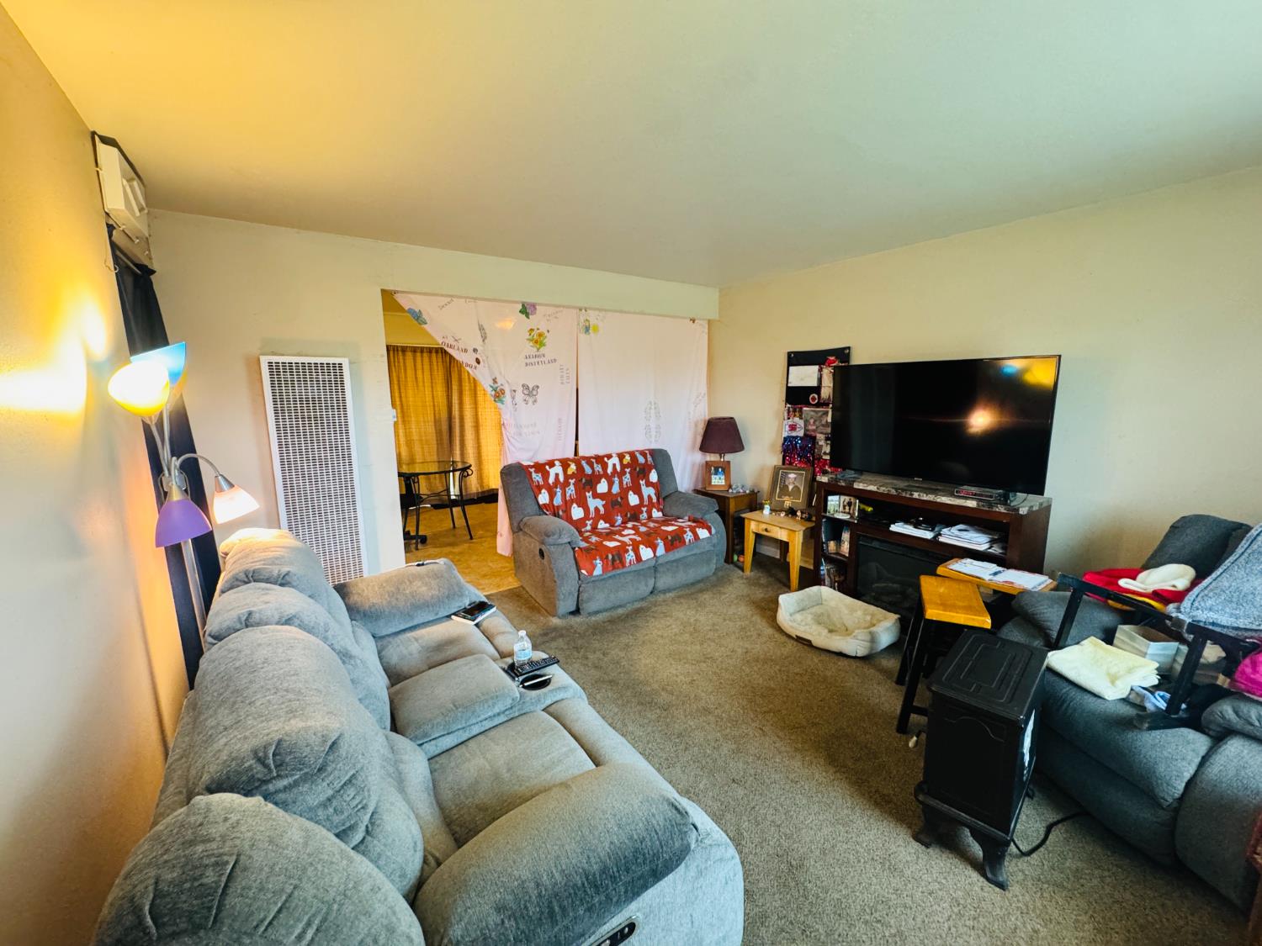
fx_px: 510
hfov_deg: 102.1
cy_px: 473
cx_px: 631
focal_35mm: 14
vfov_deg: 85.7
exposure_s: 1/60
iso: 500
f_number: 2.2
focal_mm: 2.22
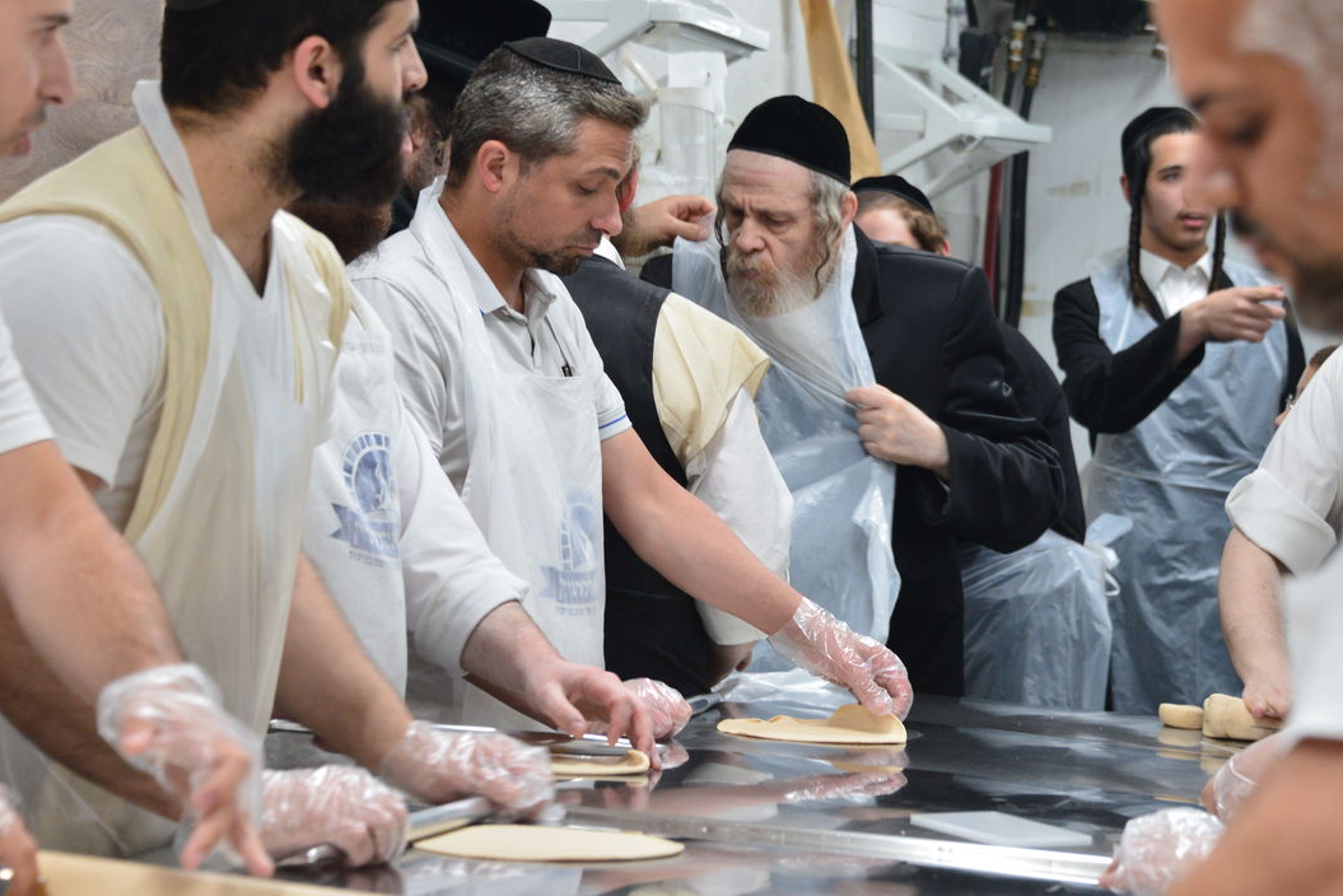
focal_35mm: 130
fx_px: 4851
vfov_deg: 10.5
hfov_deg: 15.8
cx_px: 783
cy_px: 328
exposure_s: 1/125
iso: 2000
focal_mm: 98
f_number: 5.6
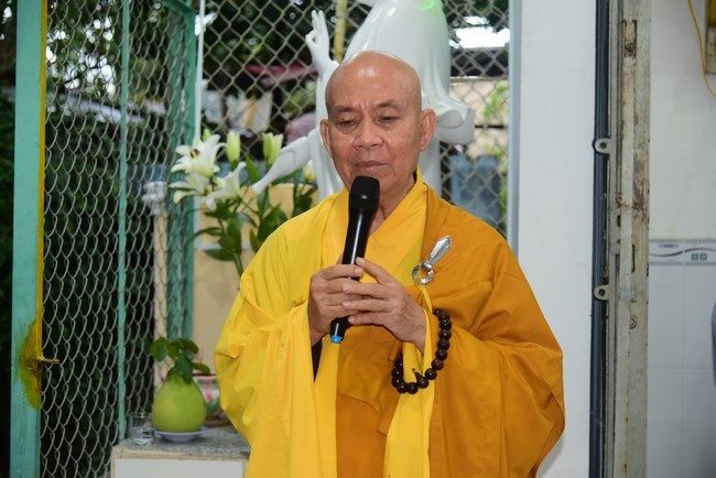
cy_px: 239
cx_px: 358
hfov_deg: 30.9
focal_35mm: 65
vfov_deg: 20.9
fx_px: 1293
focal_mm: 65
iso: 500
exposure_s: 1/80
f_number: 4
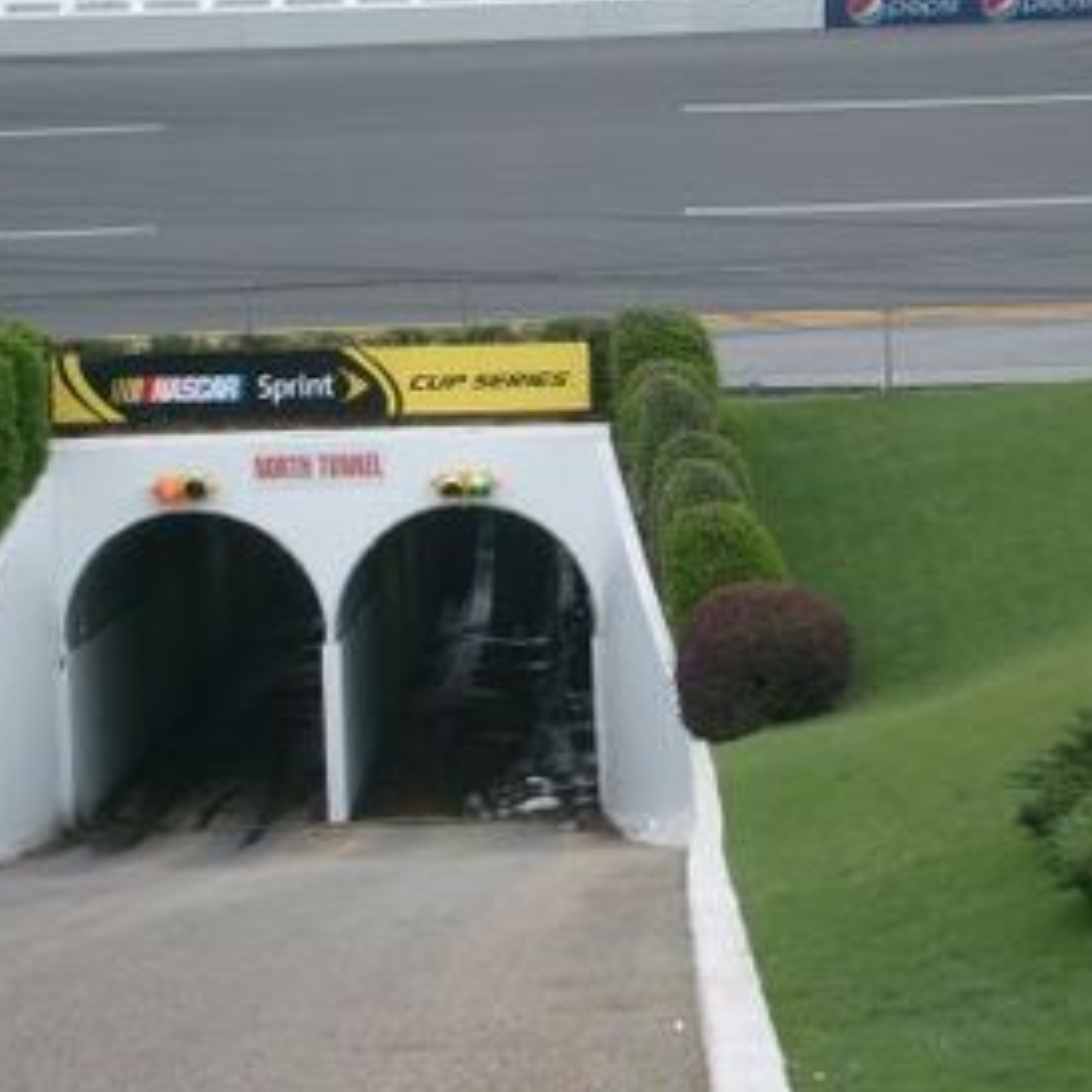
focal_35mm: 124
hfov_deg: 14.0
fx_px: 4426
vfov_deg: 14.0
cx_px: 887
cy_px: 335
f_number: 3.9
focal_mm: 12
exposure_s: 1/180
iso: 80
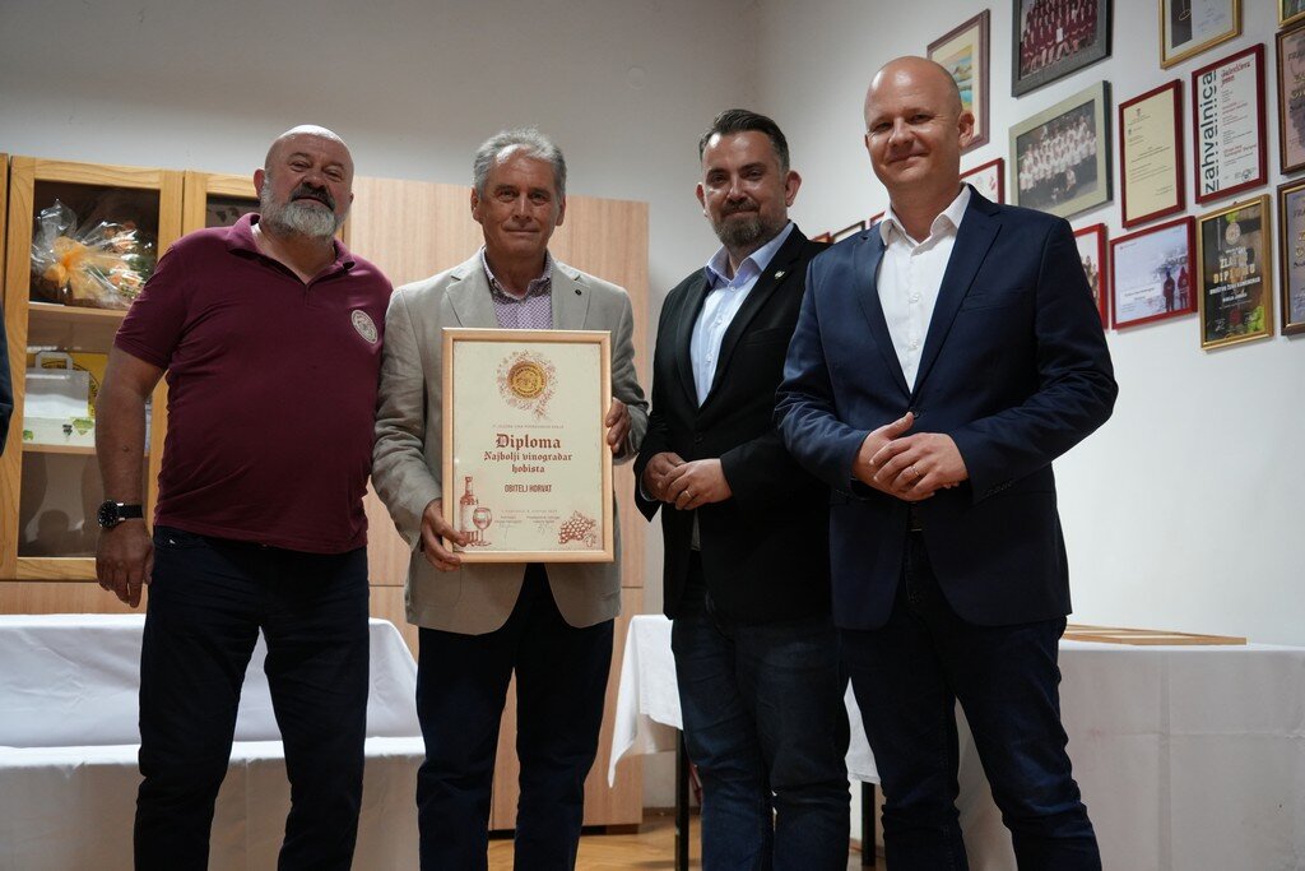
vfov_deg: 31.9
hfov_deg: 46.4
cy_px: 436
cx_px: 652
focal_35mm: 42
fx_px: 1523
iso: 4000
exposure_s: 1/50
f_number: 4.5
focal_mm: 42
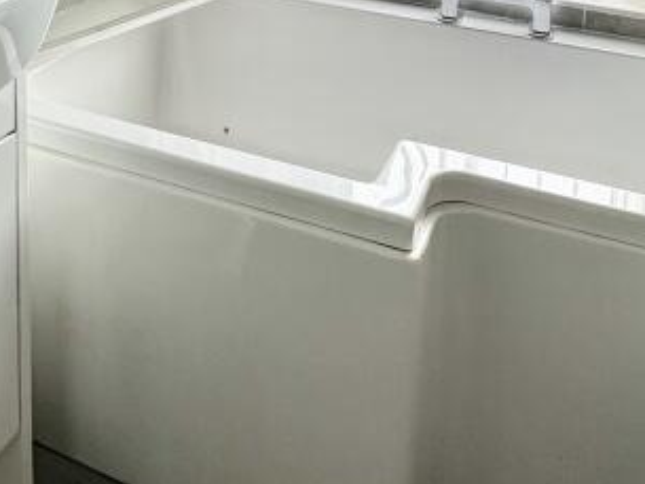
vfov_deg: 25.7
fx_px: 876
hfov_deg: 39.7
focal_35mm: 47
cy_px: -175
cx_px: 190
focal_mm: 2.22
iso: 40
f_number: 2.2
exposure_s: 1/202
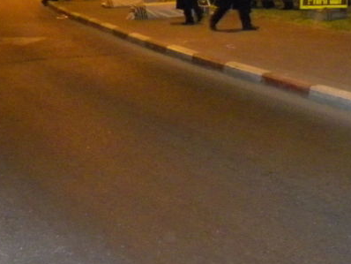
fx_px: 731
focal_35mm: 72
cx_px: 311
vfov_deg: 20.2
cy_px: 49
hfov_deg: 26.2
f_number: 3.5
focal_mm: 5
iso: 800
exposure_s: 1/26
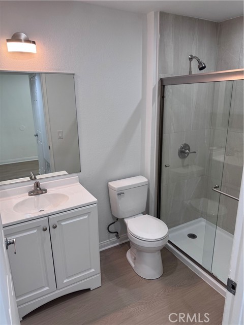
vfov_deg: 71.6
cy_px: 162
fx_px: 226
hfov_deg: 56.8
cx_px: 122
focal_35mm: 24
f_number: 1.78
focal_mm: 6.76
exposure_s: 1/120
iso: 125
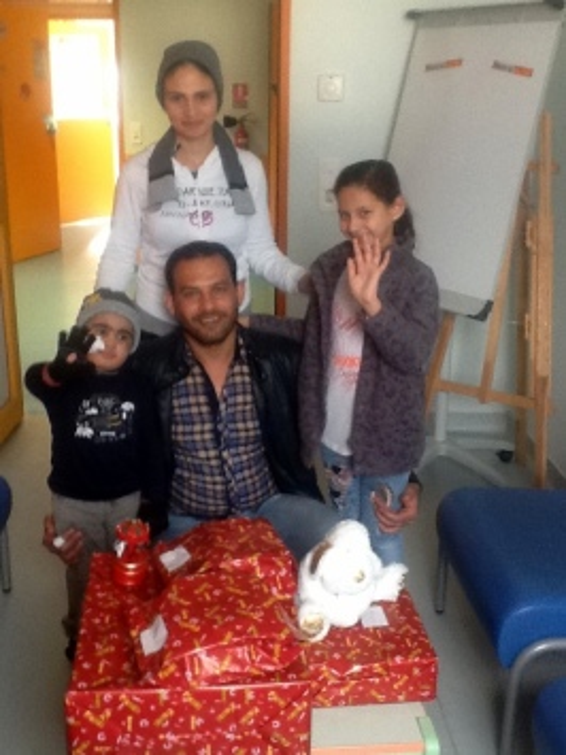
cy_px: 378
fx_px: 960
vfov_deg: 43.0
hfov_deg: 32.9
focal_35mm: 44
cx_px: 283
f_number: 2.4
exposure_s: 1/30
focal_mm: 2.03
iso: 125
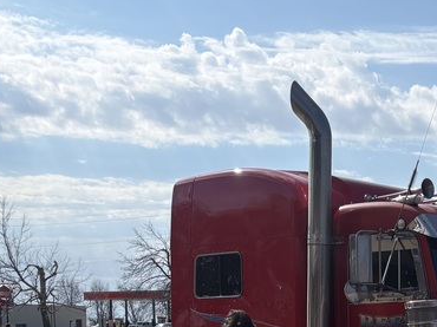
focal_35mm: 72
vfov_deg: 19.2
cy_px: 393
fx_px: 908
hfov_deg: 25.9
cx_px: 418
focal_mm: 5.96
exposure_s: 1/7813
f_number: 1.6
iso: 50
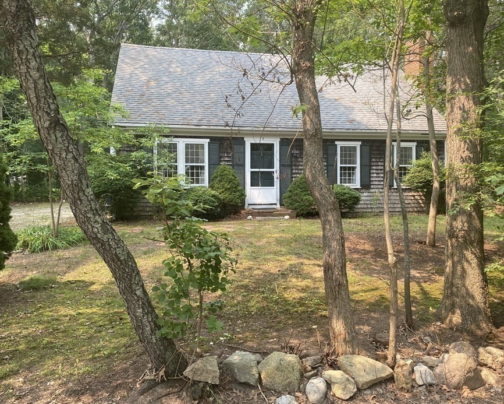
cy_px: 196
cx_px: 269
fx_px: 448
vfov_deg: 48.5
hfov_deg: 58.7
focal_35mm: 30
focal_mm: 4.25
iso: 32
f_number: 1.8
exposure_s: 1/320
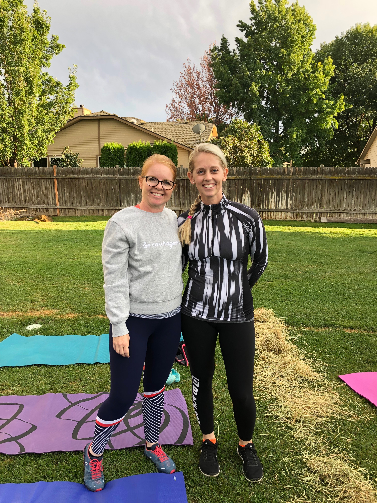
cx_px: 188
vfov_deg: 63.4
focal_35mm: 28
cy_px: 252
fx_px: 407
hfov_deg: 49.7
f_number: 1.8
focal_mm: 3.99
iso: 20
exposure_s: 1/188
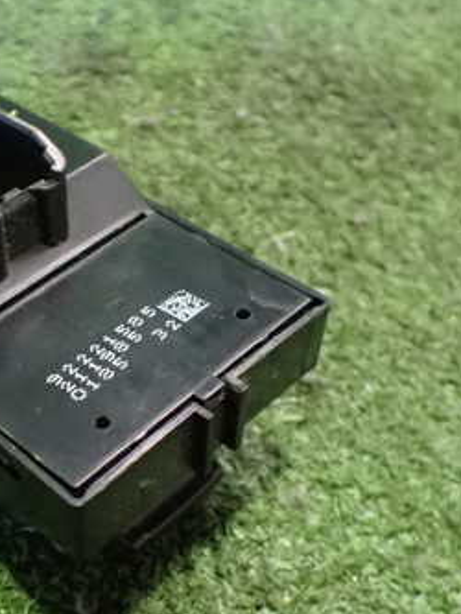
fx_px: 958
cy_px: 365
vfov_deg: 35.4
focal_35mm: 54
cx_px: 52
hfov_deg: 26.2
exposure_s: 1/30
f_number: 2.3
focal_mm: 5.4
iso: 1250
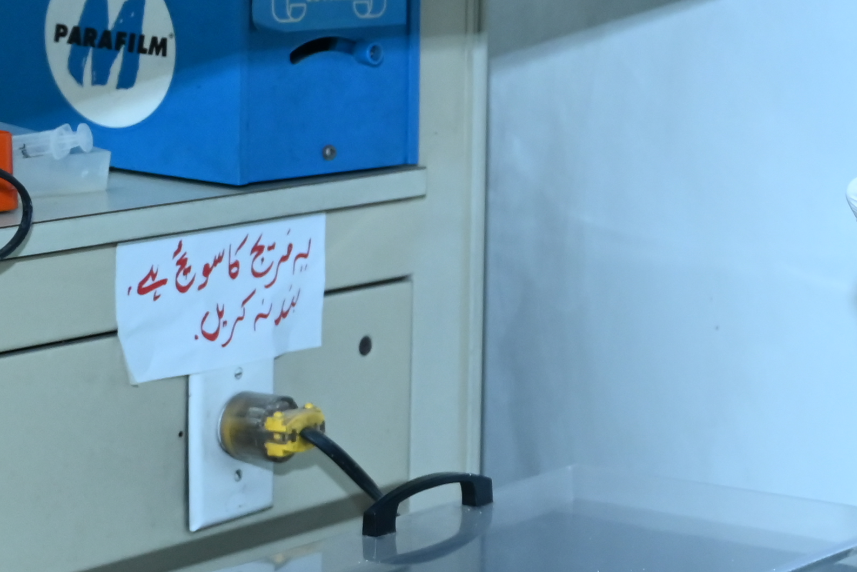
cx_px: 1365
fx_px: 3116
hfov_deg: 14.4
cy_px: 342
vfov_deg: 10.5
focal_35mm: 131
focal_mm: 34.5
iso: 1250
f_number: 4
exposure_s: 1/200
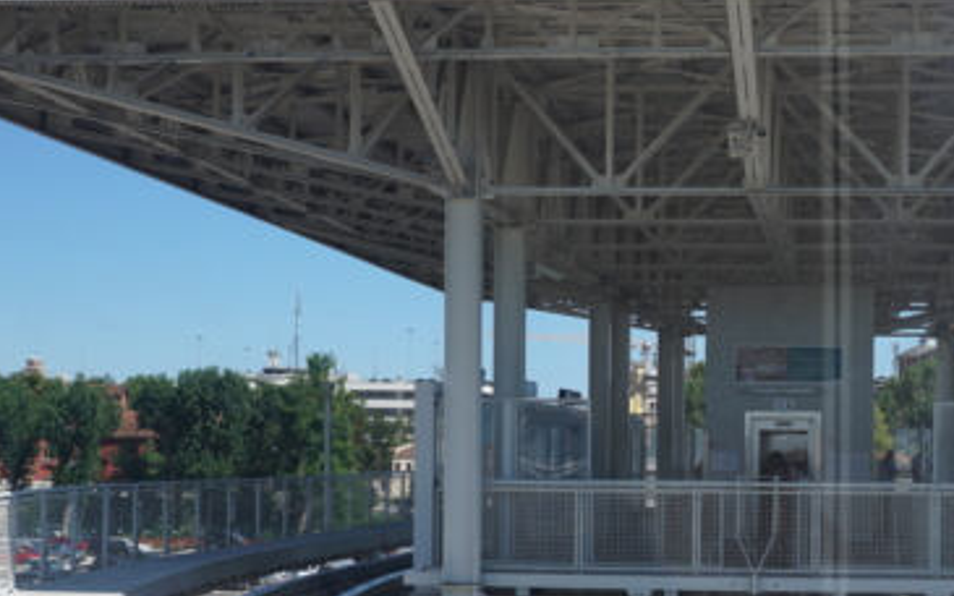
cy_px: 457
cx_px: 724
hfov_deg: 30.1
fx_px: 1742
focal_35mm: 67
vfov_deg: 19.3
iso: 100
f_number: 5
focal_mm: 30
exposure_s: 1/250
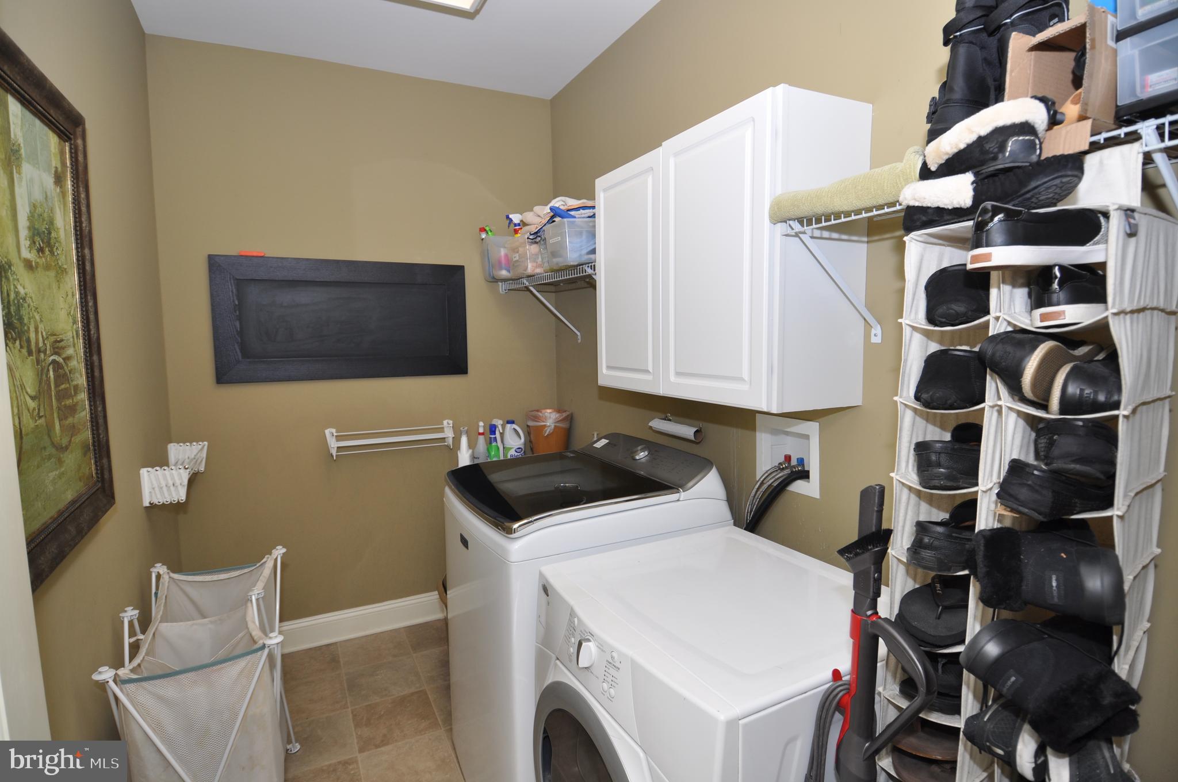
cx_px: 589
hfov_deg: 90.1
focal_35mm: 18
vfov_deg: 67.2
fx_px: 588
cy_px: 391
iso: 250
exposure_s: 1/60
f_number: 4
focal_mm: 12
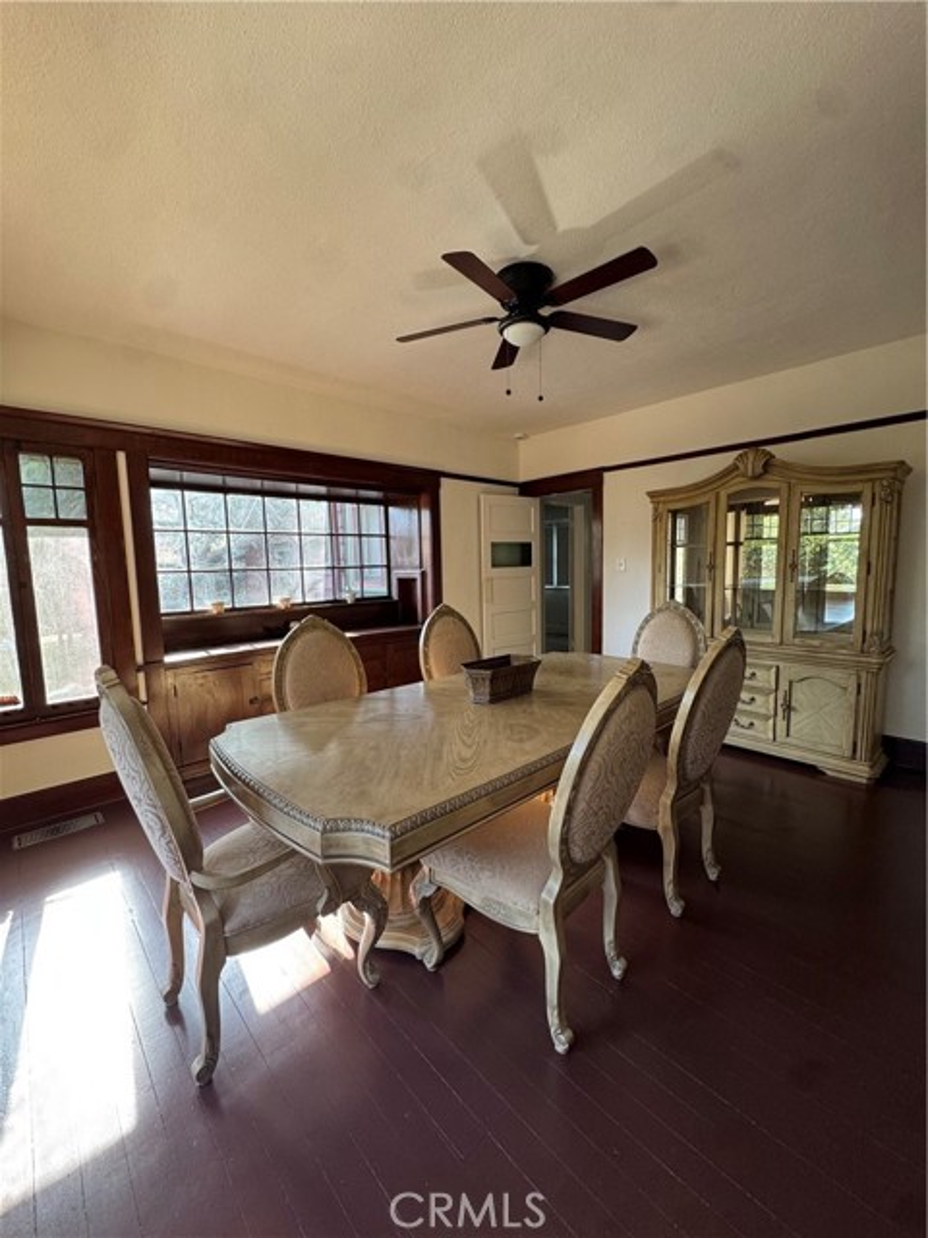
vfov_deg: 102.1
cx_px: 464
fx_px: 500
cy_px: 619
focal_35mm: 14
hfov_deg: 85.7
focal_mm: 2.22
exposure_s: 1/99
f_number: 2.2
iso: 160
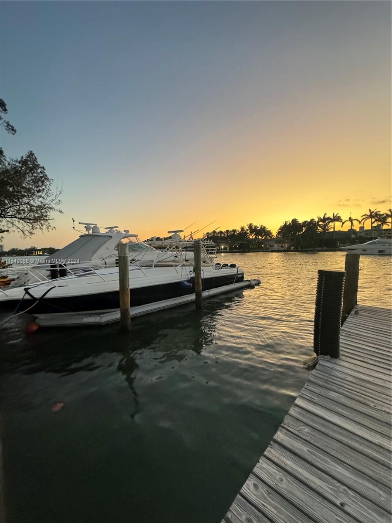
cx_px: 196
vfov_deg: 102.1
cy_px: 262
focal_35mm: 14
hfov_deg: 85.7
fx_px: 211
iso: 1250
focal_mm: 2.22
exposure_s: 1/60
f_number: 2.2
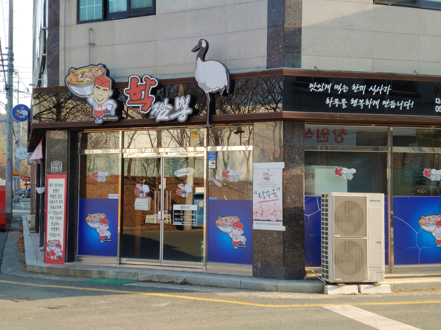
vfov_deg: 29.1
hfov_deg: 38.2
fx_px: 637
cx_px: 220
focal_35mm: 50
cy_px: 165
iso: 50
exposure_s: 1/120
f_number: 2.4
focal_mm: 5.88
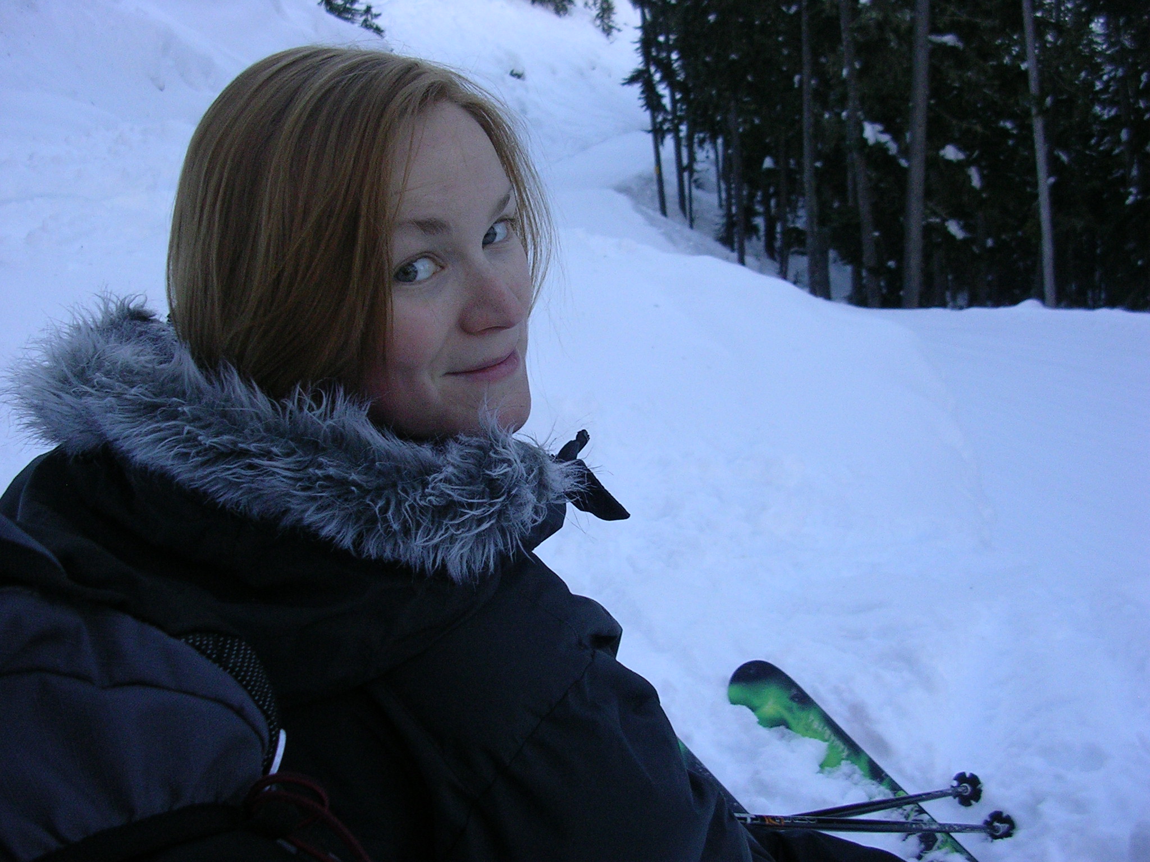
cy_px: 431
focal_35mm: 38
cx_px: 575
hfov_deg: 49.0
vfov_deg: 37.7
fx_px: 1262
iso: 100
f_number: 2.8
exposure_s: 1/364
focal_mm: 5.8
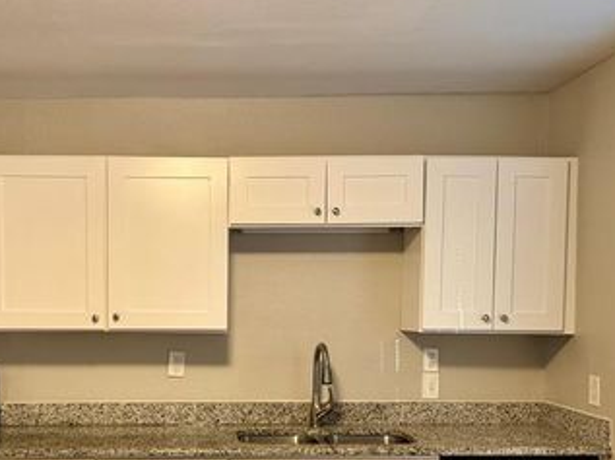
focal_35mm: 45
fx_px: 799
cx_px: 194
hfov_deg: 41.5
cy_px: 339
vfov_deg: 31.6
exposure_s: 1/60
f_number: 1.78
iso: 400
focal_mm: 6.76
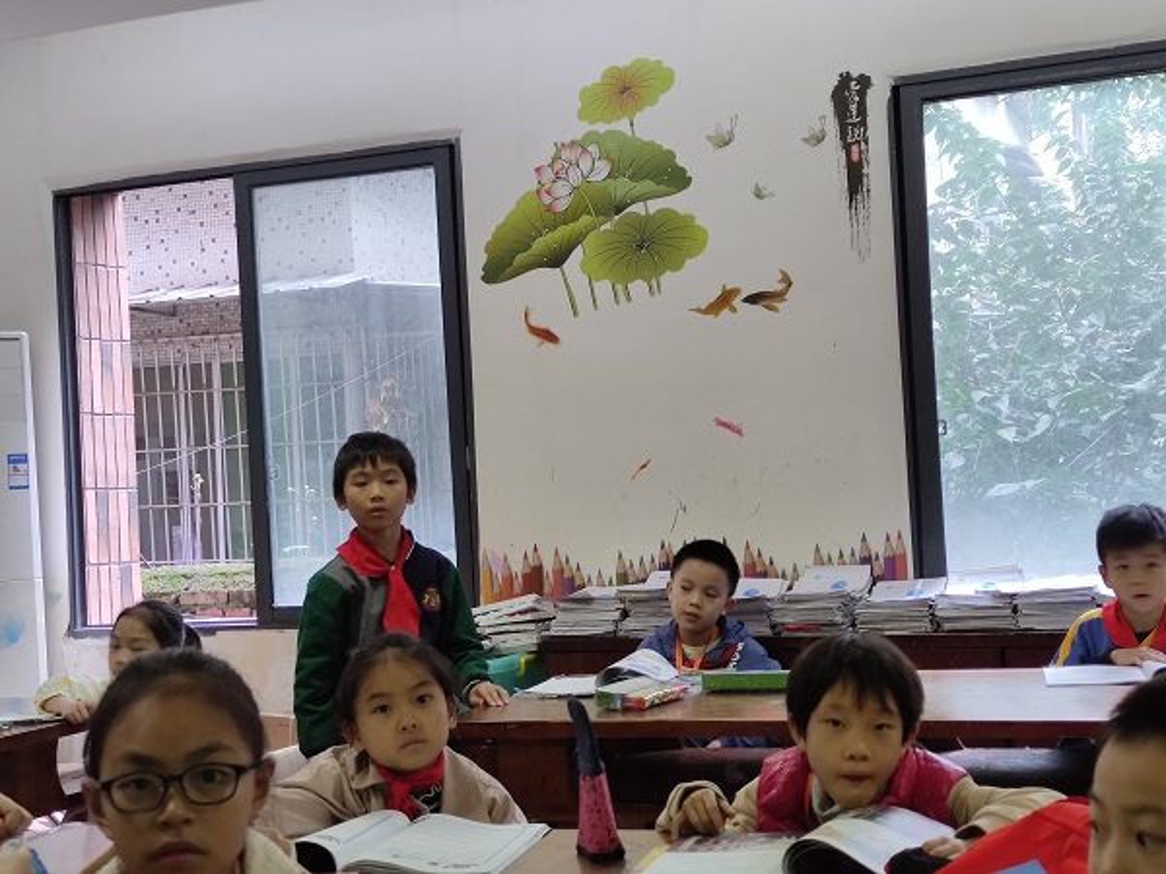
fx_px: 1785
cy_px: 437
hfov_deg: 36.2
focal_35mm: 53
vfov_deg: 27.5
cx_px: 583
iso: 247
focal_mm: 6.72
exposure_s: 1/100
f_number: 1.69
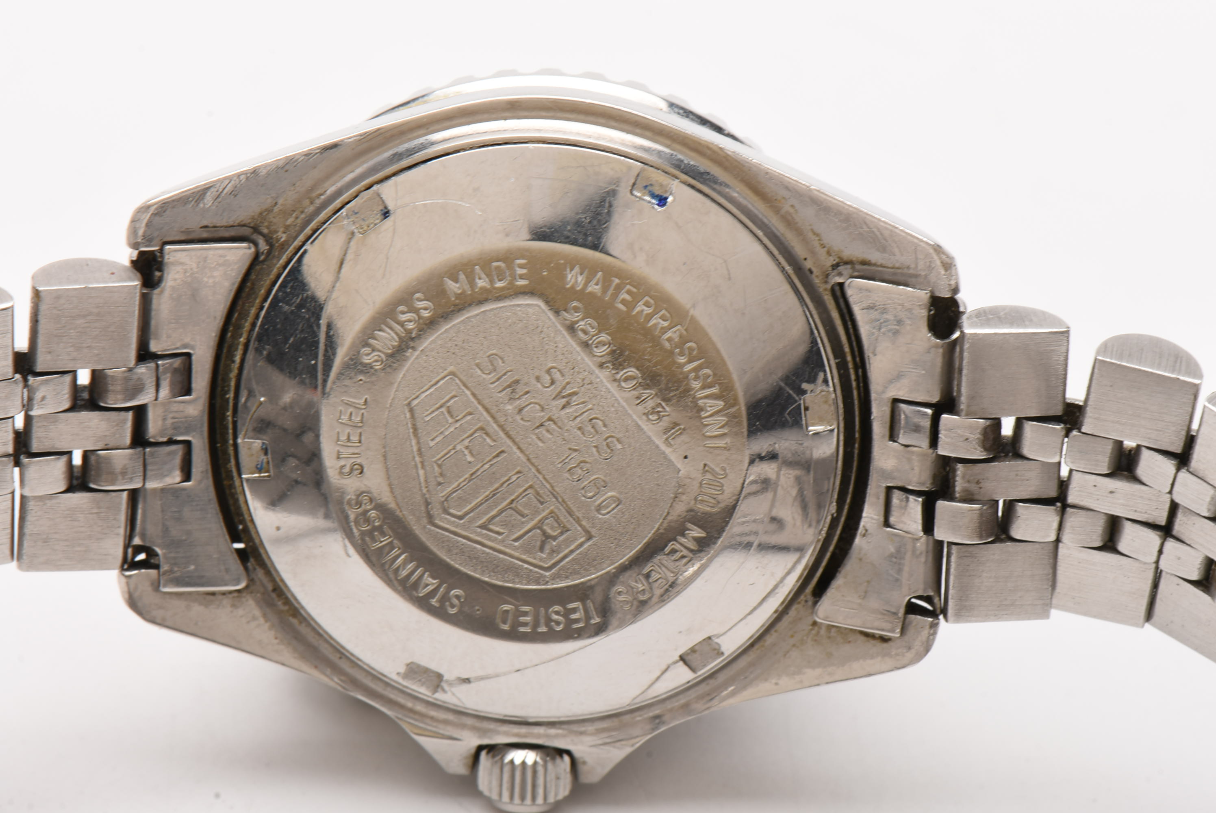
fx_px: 4310
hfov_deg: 16.1
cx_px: 608
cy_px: 406
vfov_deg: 10.8
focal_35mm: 128
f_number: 20
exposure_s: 1/125
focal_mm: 85
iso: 100
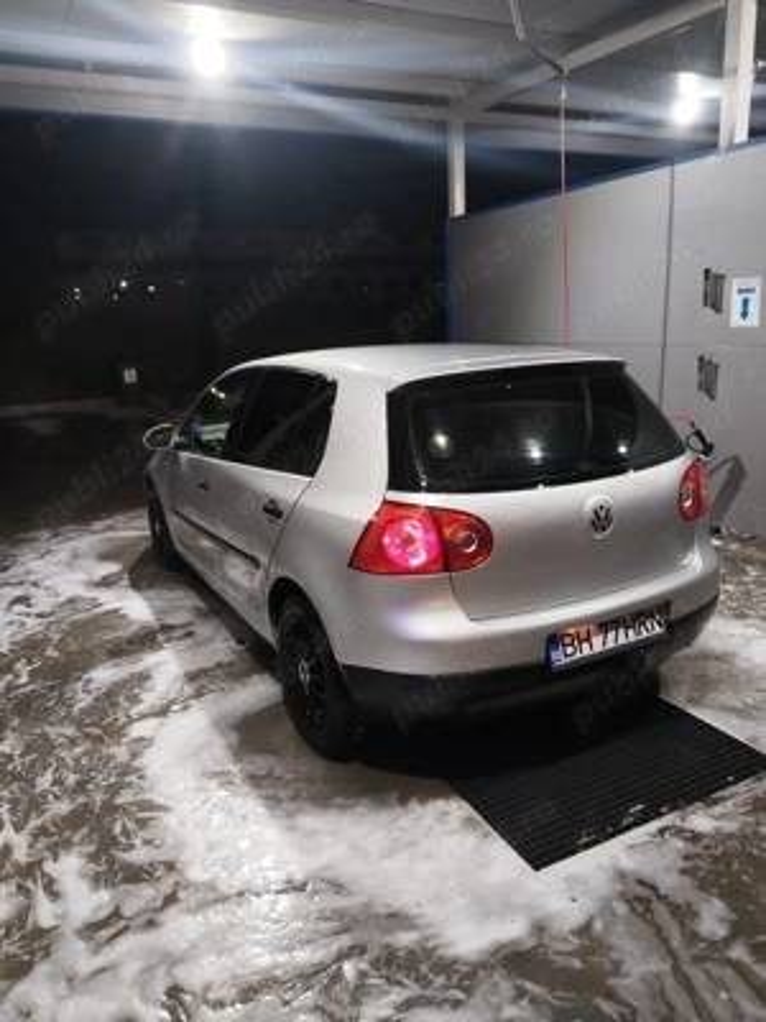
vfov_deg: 94.5
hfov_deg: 78.1
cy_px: 511
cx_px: 383
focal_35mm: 16
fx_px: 472
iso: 687
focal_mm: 1.68
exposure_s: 1/33.3
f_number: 1.9
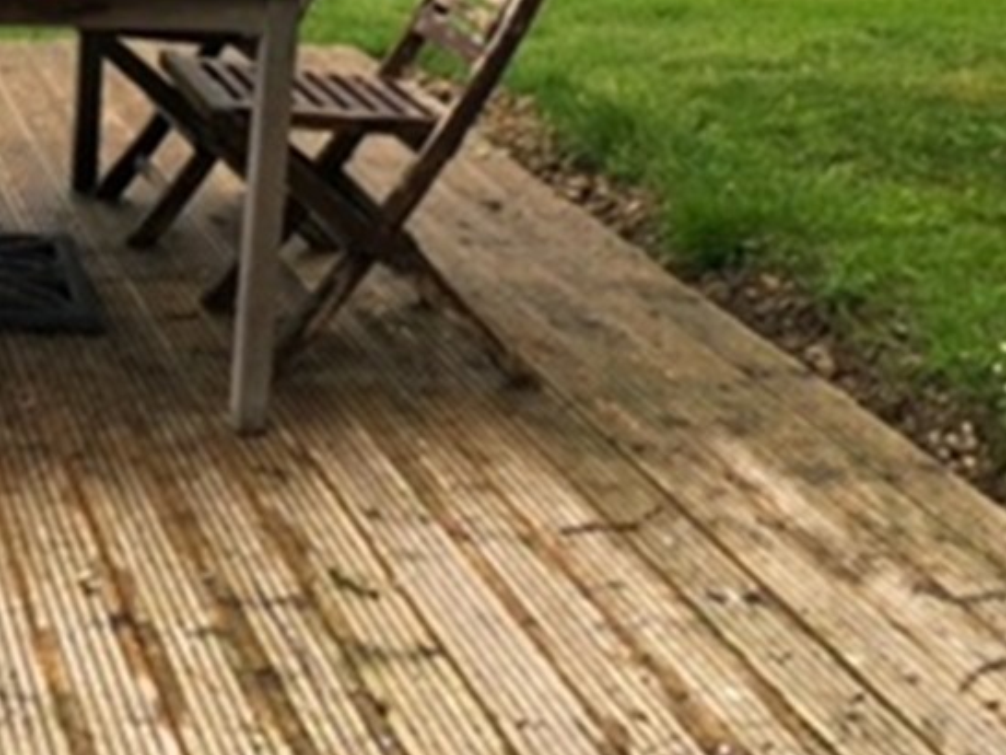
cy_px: -17
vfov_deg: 17.5
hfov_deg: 22.8
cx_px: -31
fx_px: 2384
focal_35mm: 82
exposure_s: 1/211
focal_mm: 4
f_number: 1.8
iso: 20
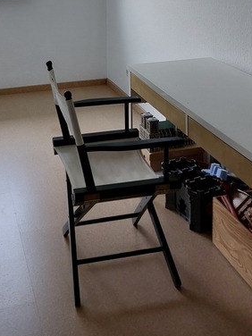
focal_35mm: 51
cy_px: 28
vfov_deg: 35.1
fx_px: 495
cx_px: 69
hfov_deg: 28.2
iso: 125
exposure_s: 1/50
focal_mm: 5.23
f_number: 1.8
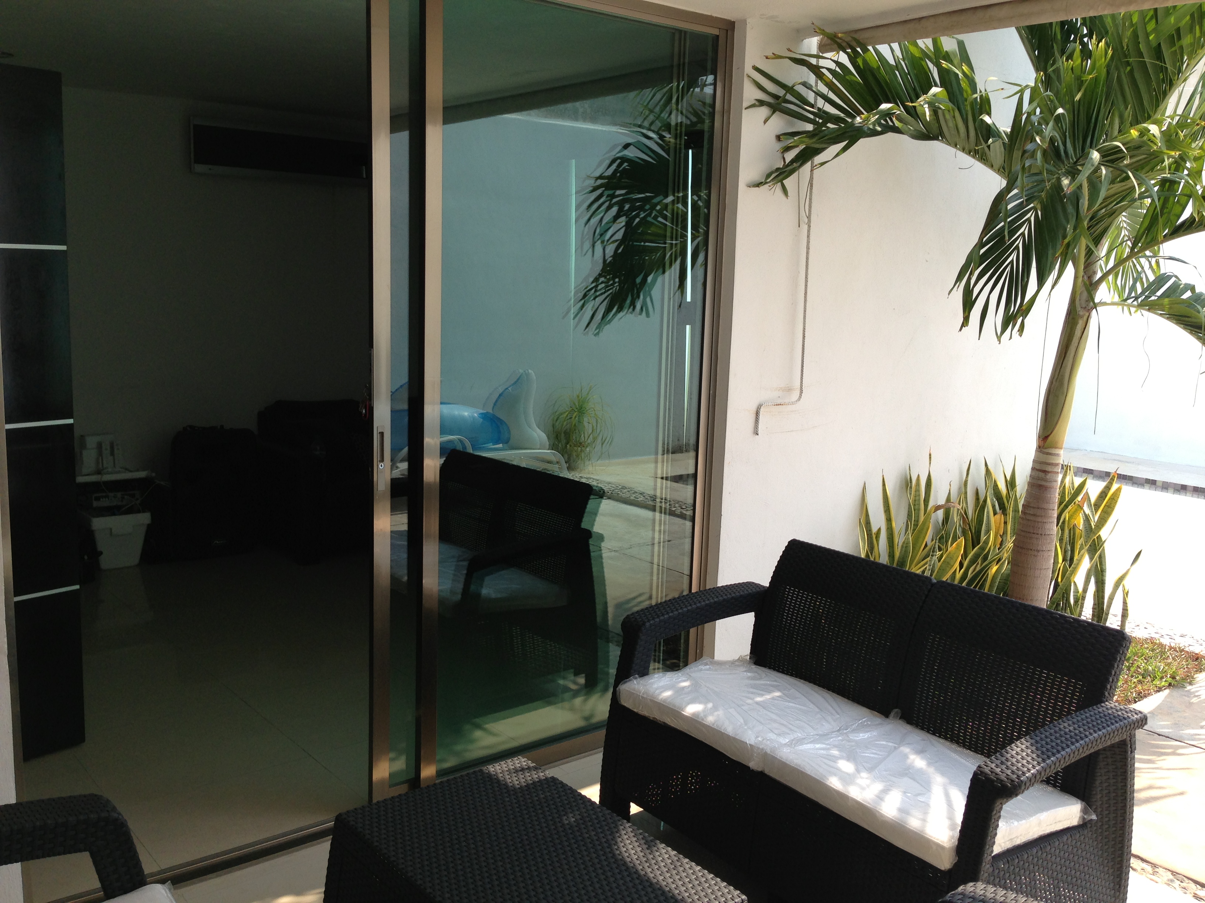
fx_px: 1149
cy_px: 452
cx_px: 602
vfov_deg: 42.9
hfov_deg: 55.4
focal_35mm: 33
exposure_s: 1/459
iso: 50
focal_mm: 4.13
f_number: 2.4
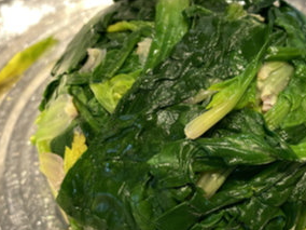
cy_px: 130
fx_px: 486
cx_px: 197
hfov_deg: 34.7
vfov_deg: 26.5
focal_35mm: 55
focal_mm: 4.2
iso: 80
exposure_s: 1/60
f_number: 1.6
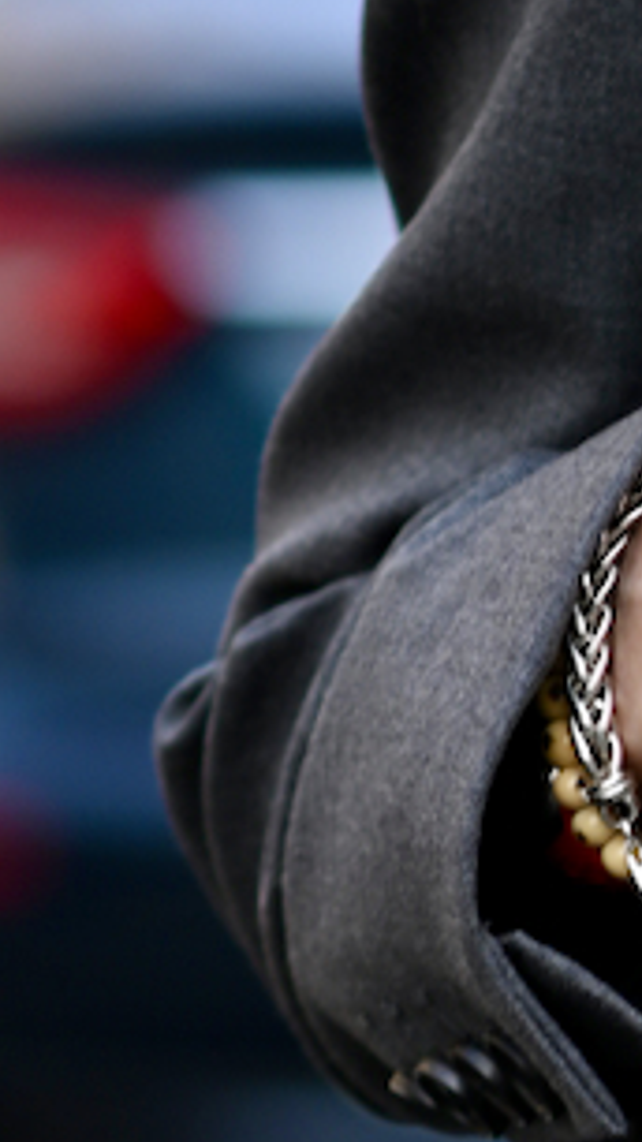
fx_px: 16927
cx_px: 2064
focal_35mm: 559
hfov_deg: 2.2
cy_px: 918
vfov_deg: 3.9
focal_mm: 85
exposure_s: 1/500
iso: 90
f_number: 2.5
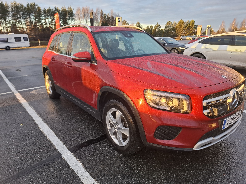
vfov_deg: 58.9
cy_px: 92
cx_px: 123
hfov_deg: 73.9
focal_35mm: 23
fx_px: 163
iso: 50
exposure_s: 1/159
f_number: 1.8
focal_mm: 5.54
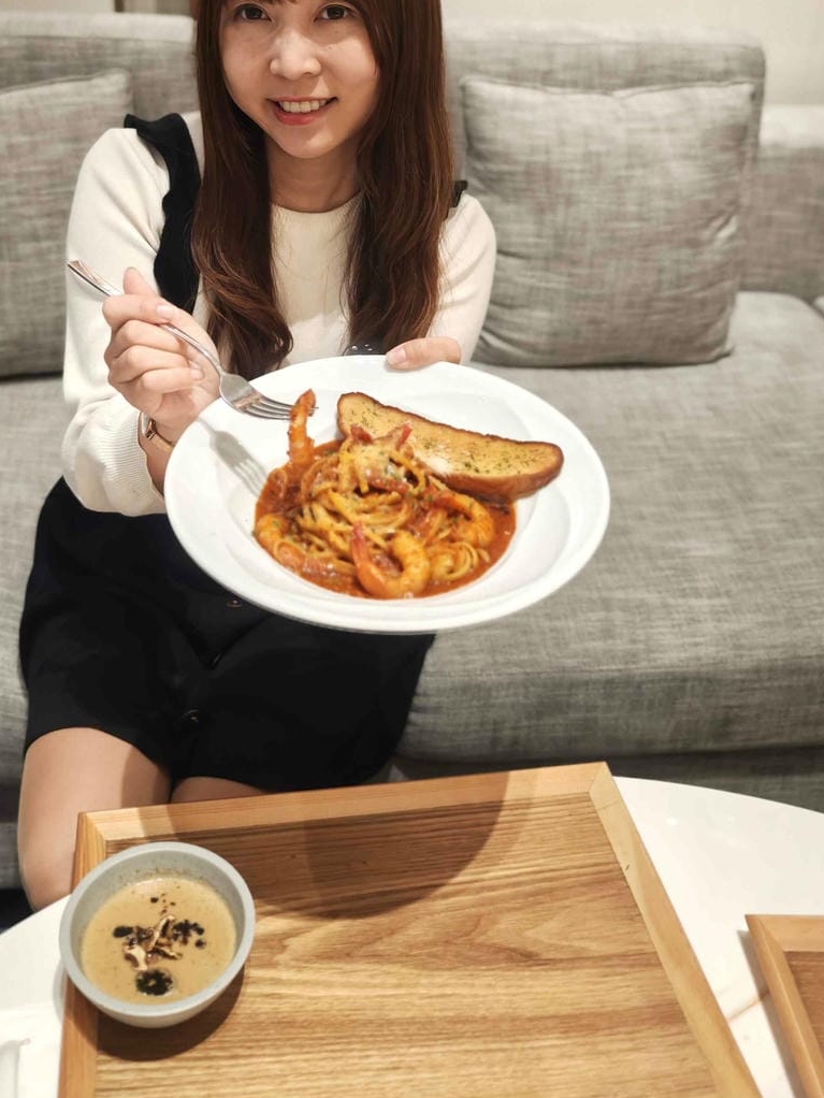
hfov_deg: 39.5
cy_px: 301
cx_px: 336
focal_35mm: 36
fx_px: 1142
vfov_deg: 49.7
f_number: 1.63
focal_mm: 8.72
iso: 640
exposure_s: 1/24
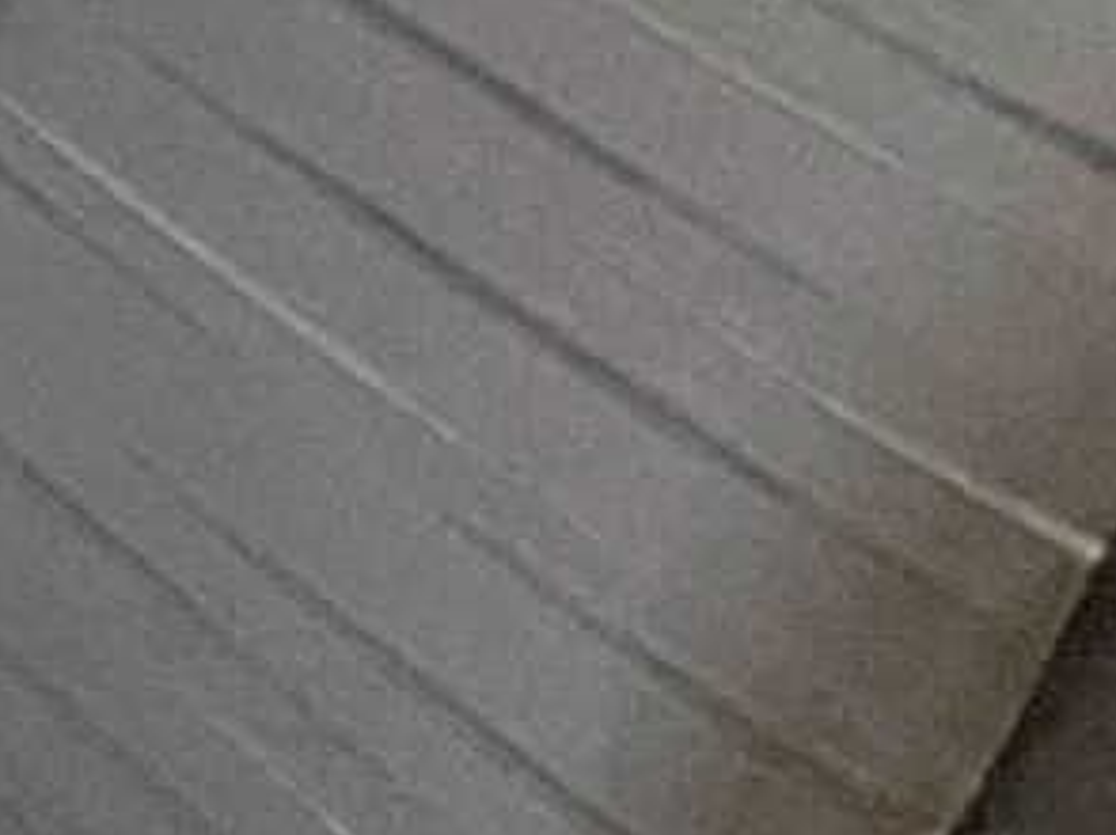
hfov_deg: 9.6
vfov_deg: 8.5
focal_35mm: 170
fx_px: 5476
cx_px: -1981
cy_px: -493
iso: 800
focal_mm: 5.7
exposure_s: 1/30
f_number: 1.5
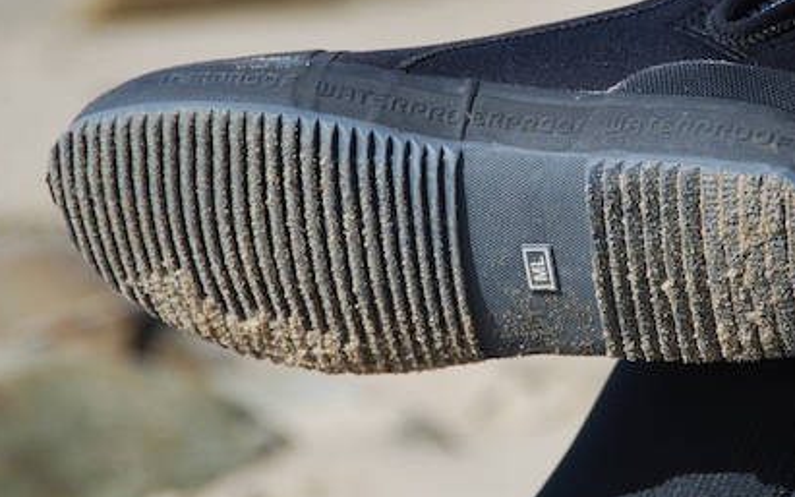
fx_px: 5807
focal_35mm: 268
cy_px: 191
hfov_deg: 7.8
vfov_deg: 4.9
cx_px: 538
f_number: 5.6
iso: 180
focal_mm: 120
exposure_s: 1/500
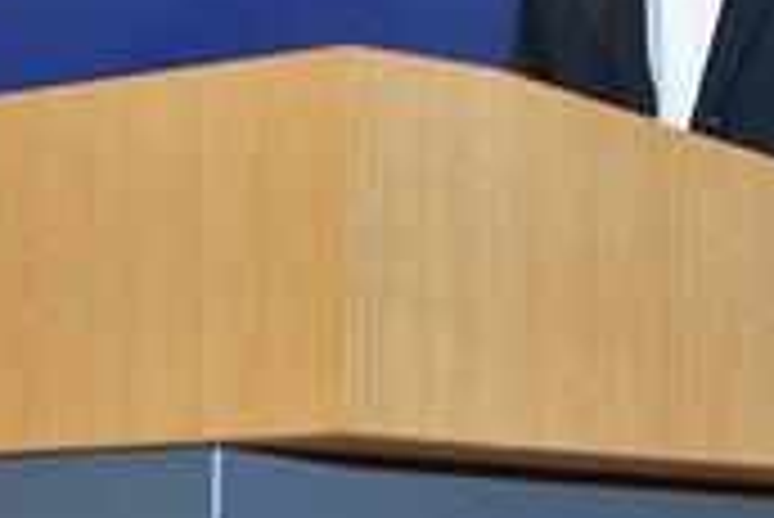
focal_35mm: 216
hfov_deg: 9.5
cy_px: -279
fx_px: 4648
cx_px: 148
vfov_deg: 6.3
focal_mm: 62
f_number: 5
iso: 3200
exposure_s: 1/160
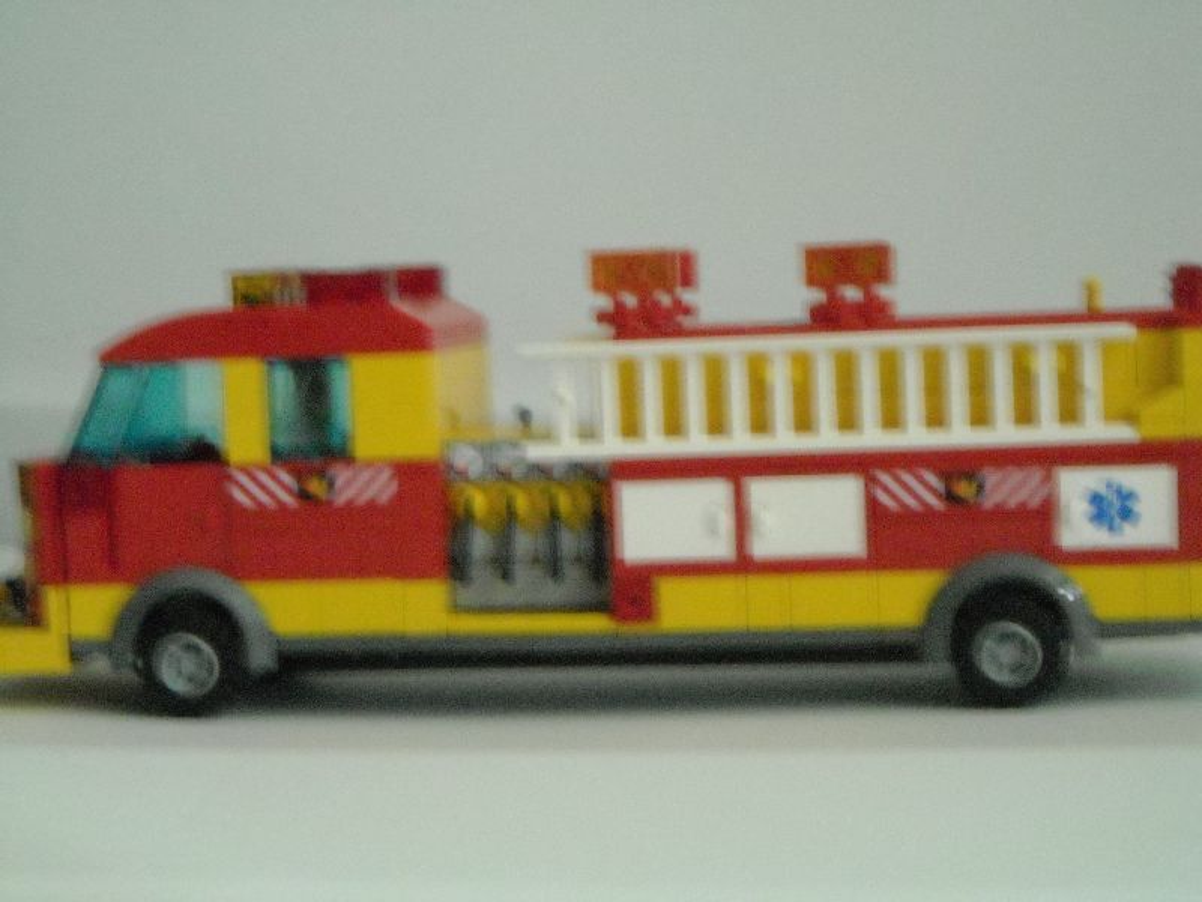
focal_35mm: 105
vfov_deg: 14.1
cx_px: 601
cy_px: 451
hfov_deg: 18.7
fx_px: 3646
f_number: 4.7
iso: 800
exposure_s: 1/7
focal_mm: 17.1
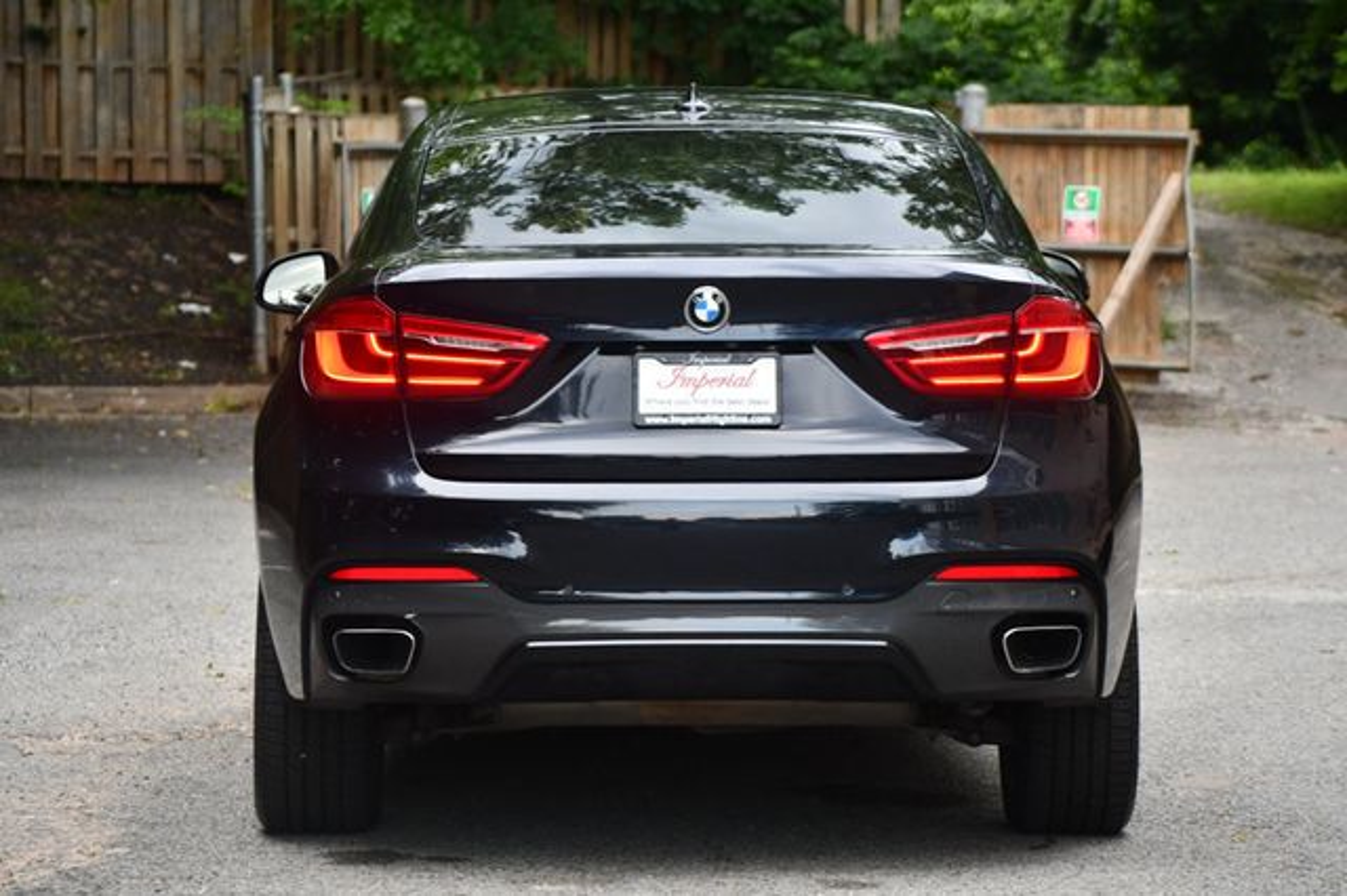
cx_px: 674
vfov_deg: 9.3
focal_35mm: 147
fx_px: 5497
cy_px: 448
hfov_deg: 14.0
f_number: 4.8
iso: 800
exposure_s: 1/250
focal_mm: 98
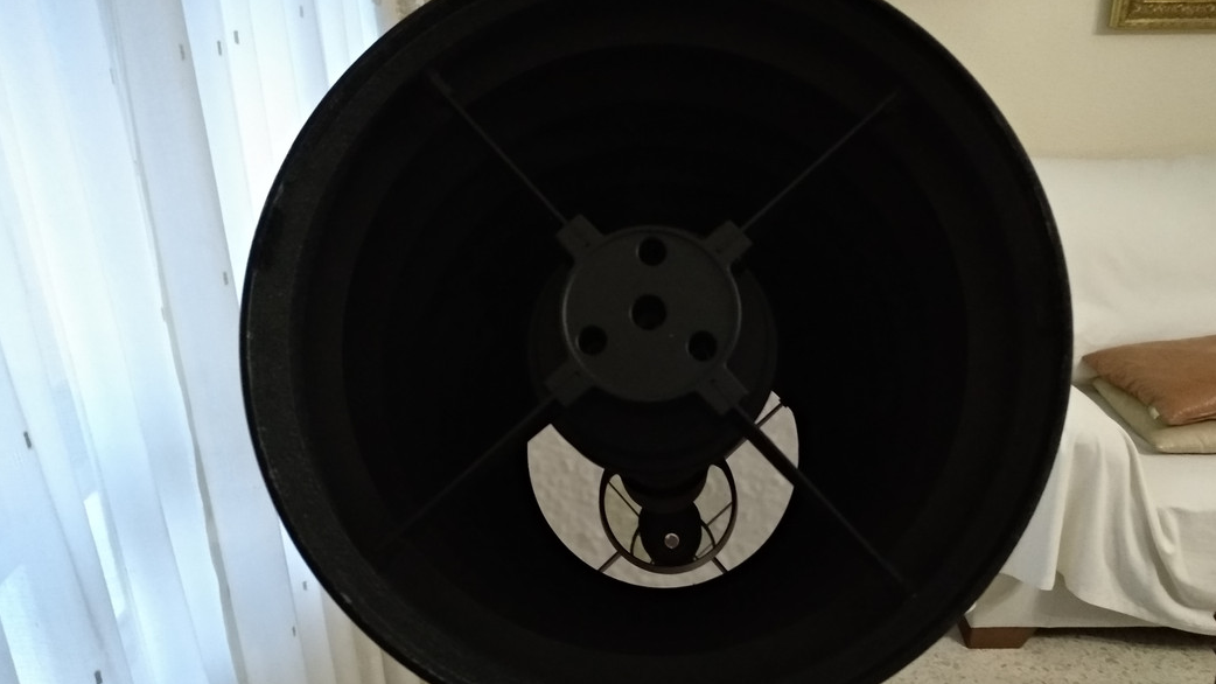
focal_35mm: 29
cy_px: 313
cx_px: 618
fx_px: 935
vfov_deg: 40.1
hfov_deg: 66.1
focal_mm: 3.83
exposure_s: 1/13
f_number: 2.2
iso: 2500
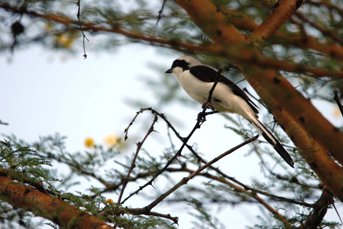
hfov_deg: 2.7
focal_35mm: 750
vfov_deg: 1.8
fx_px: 7154
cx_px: 172
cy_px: 114
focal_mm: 500
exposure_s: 1/400
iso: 400
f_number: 6.3
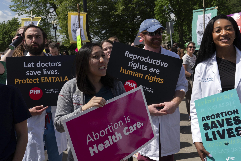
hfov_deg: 55.8
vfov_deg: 38.9
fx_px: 228
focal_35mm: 34
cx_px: 120
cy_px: 80
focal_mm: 34
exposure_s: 1/400
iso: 160
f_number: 10
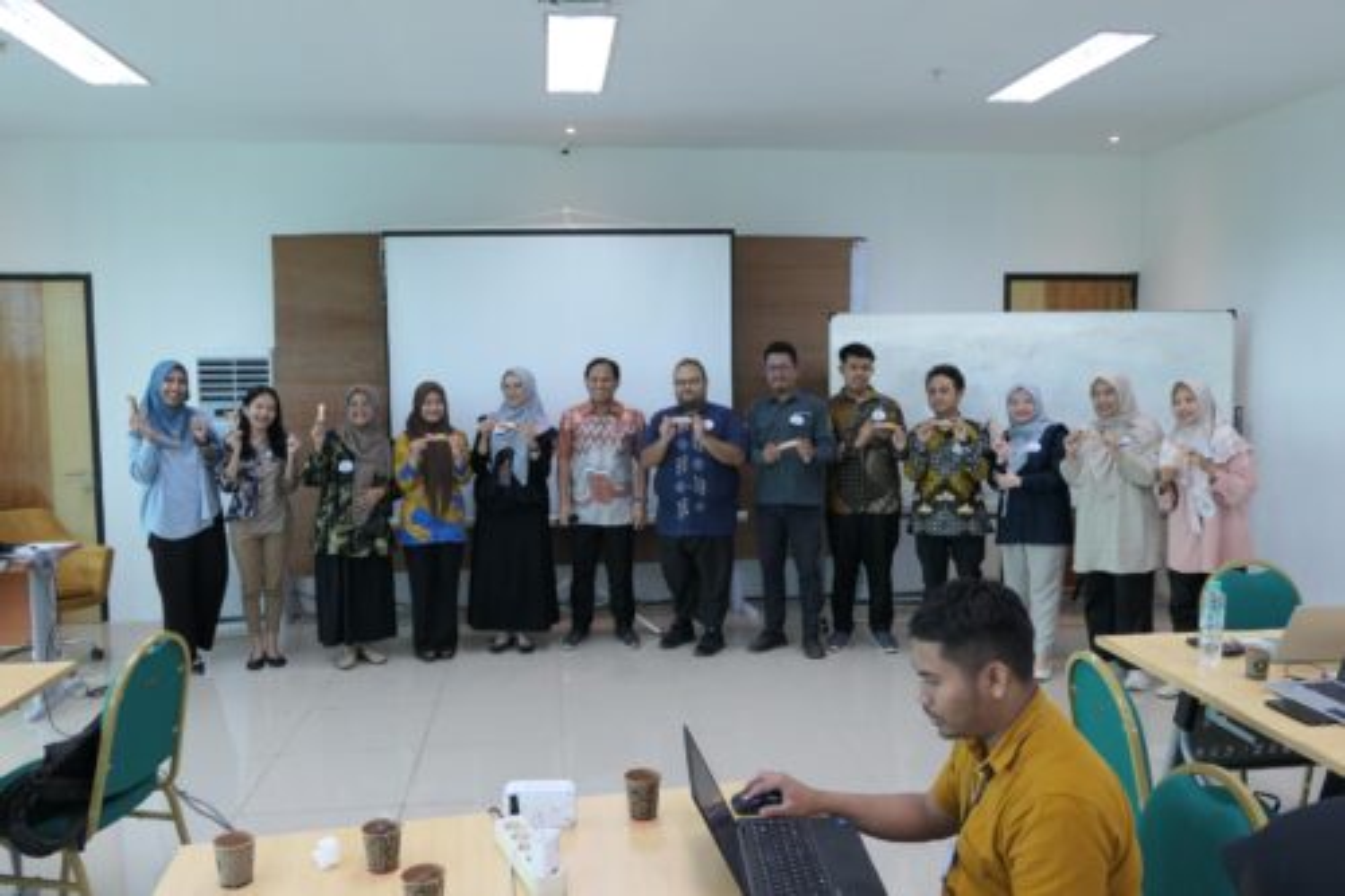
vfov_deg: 47.9
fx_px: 1008
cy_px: 448
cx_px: 672
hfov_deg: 67.4
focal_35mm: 27
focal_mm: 9.9
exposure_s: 1/80
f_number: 2.2
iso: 200
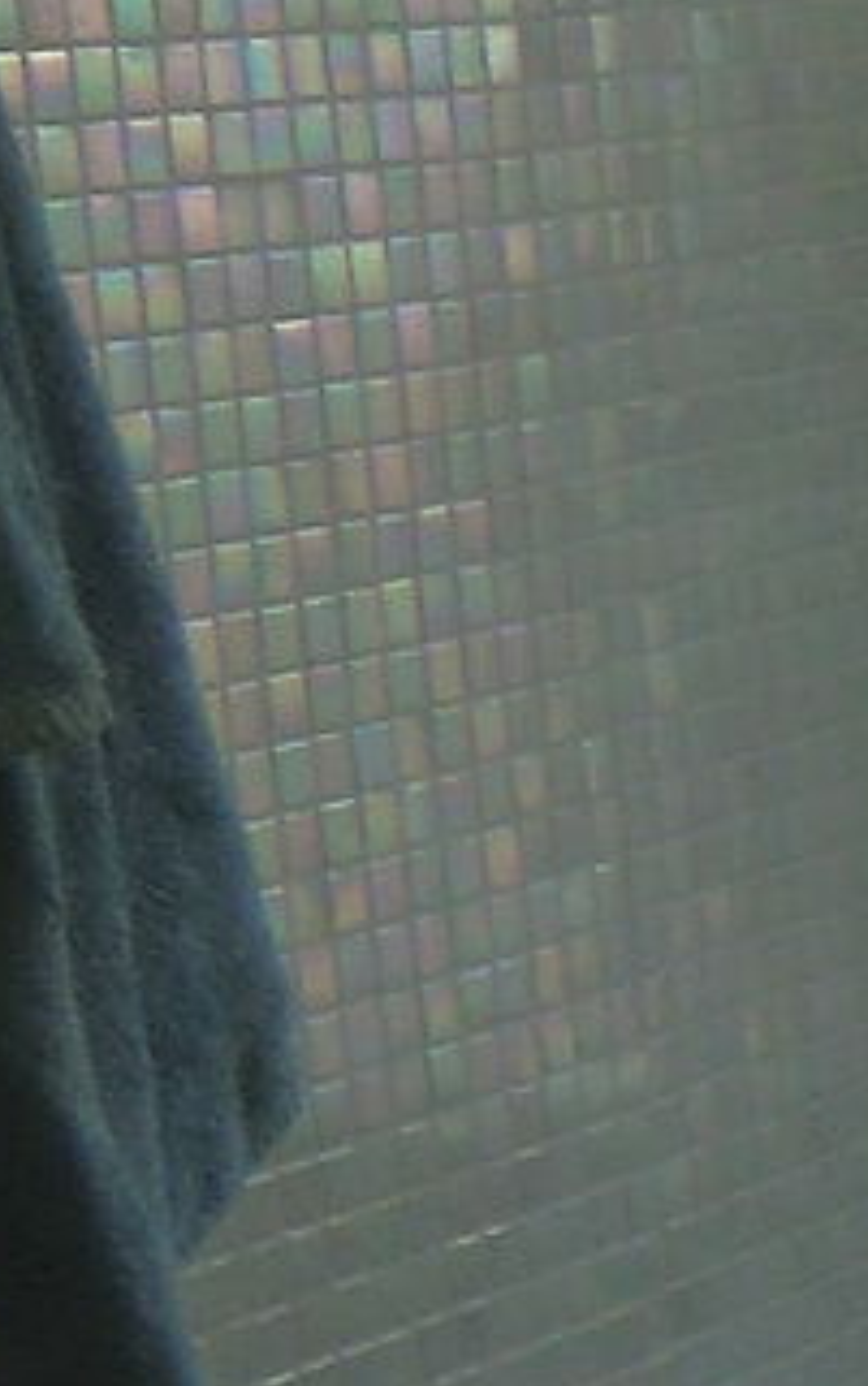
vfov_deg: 12.2
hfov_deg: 6.4
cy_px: 1449
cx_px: 3394
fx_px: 6388
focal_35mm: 169
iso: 100
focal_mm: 4.3
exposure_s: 1/60
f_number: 3.2
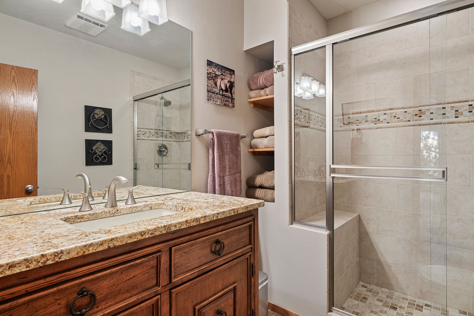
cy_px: 158
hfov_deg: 86.9
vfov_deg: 64.6
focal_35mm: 19
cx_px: 237
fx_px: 250
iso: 800
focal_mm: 19
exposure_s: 1/8
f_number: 9
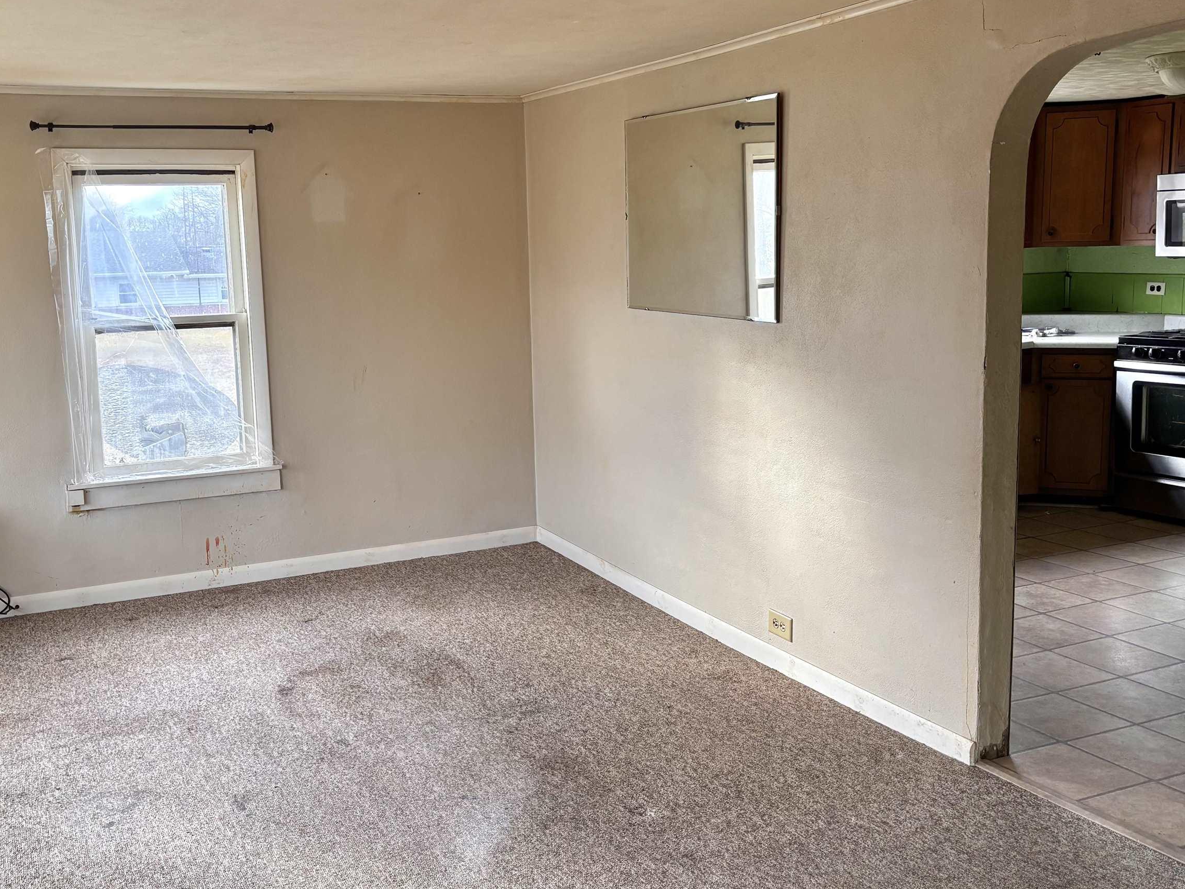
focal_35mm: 35
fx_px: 1198
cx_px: 505
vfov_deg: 40.6
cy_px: 394
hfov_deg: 52.4
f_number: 1.6
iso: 125
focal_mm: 5.96
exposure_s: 1/119
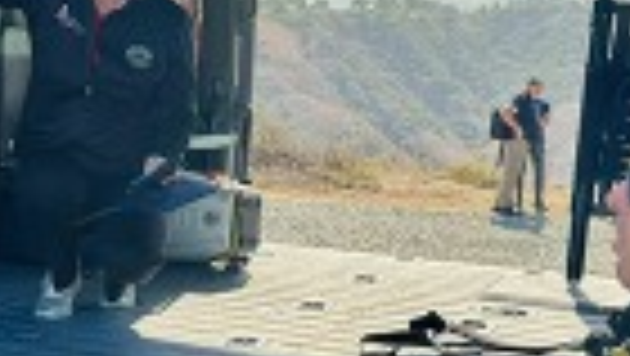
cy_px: 207
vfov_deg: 17.5
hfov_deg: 30.1
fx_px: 1154
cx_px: 162
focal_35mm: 69
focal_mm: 6.76
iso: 80
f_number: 1.78
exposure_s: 1/1131
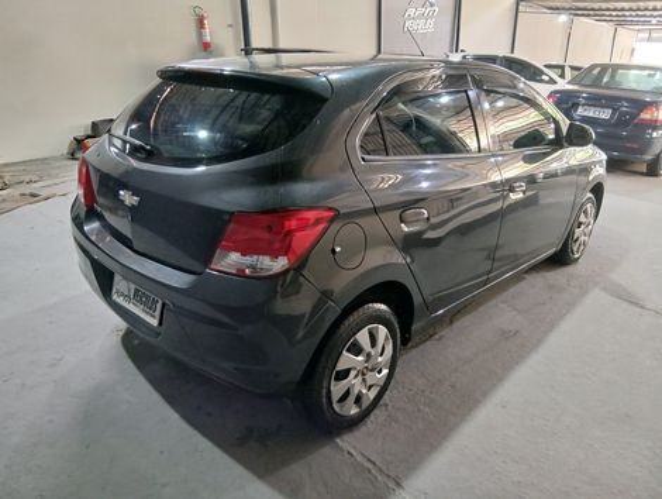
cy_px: 250
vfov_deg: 53.2
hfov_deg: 67.2
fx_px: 498
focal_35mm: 26
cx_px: 331
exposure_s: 1/24
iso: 500
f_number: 1.8
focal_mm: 3.98
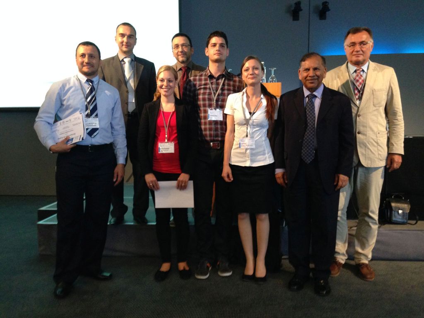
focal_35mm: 33
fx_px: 404
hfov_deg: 55.4
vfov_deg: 42.9
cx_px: 212
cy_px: 159
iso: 320
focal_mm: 4.12
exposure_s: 1/20
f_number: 2.4
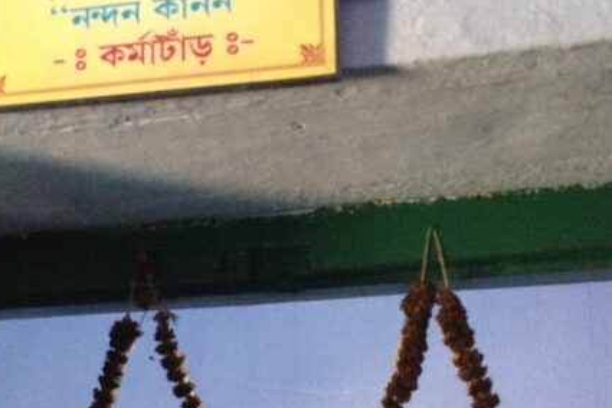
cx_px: 190
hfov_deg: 32.1
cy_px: 203
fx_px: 1054
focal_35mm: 62
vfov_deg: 21.9
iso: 320
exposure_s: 1/17
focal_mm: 3.3
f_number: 2.4
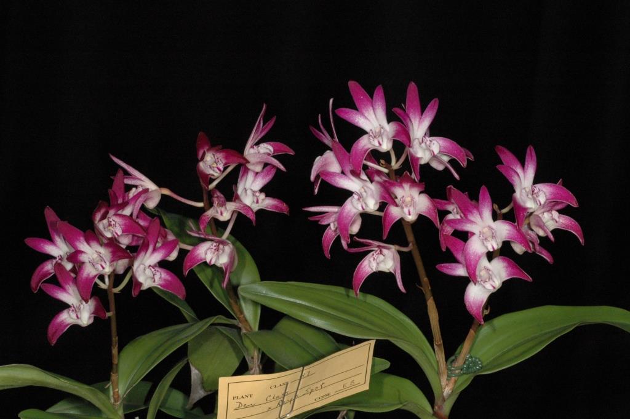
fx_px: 2361
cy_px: 210
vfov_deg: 10.1
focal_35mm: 135
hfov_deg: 15.2
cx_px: 315
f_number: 20
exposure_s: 1/250
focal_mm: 90
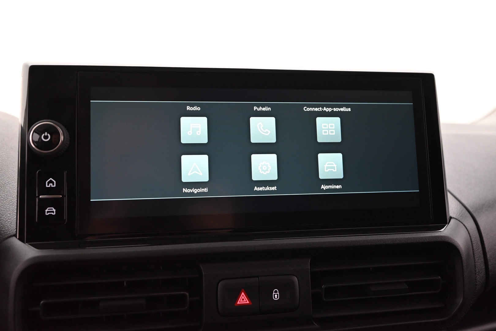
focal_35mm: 34
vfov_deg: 39.4
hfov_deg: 56.5
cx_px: 248
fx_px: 462
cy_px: 166
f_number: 5
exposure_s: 1/60
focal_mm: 33.5
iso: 4500
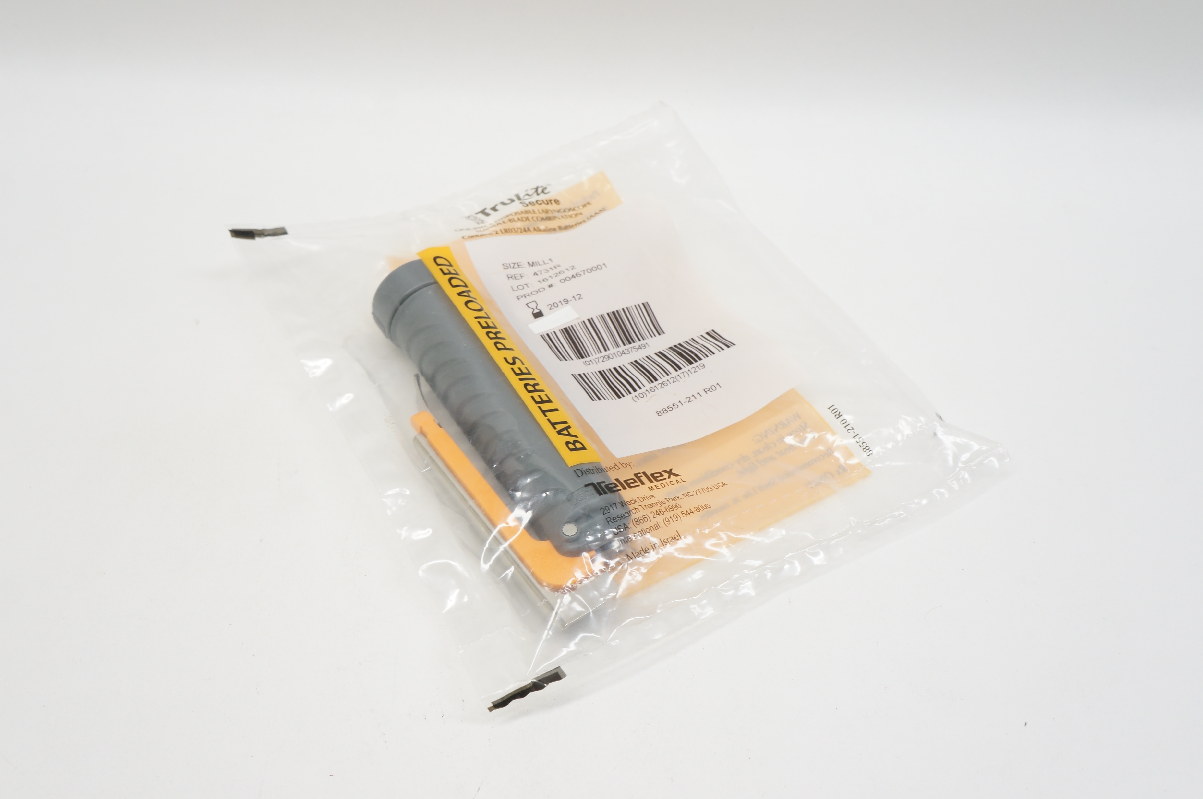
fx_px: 1152
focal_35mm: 34
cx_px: 602
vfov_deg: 38.3
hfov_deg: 55.2
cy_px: 400
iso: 400
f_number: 7.1
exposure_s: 1/50
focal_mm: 23
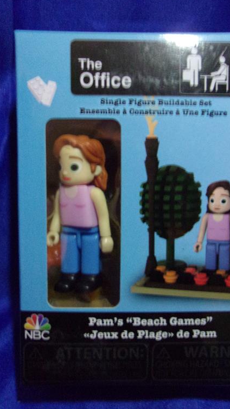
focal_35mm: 30
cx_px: 137
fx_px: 325
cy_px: 202
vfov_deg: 64.3
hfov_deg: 38.8
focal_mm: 4.9
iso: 673
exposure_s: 1/17
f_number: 3
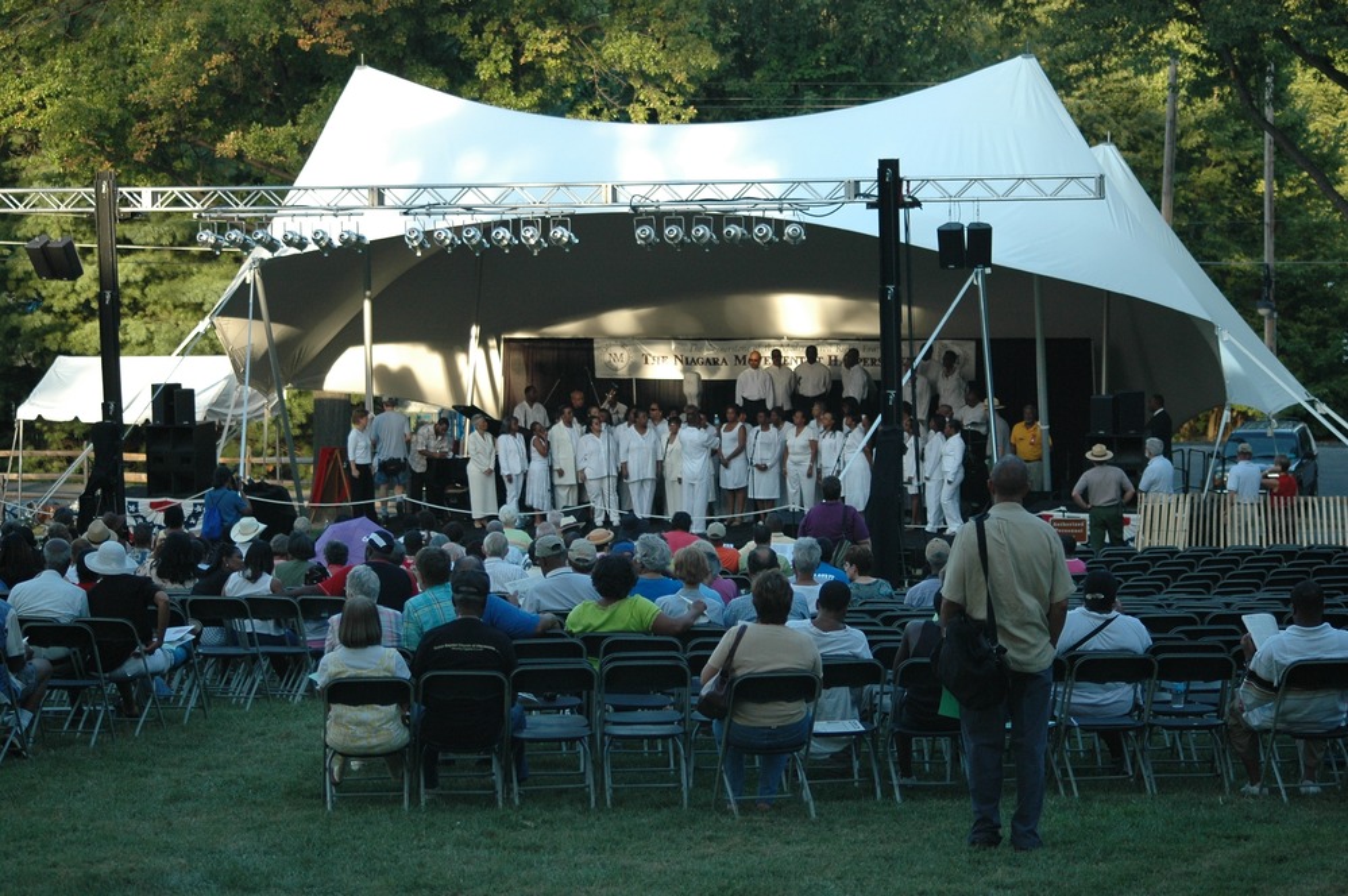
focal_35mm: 105
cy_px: 448
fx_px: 3928
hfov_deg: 19.5
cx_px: 674
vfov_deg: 13.0
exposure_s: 1/500
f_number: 4
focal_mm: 70
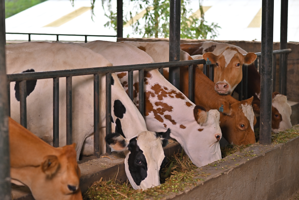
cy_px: 100
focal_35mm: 85
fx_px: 706
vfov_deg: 16.1
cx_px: 150
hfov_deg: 23.9
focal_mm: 85
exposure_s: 1/320
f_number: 3.2
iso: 400
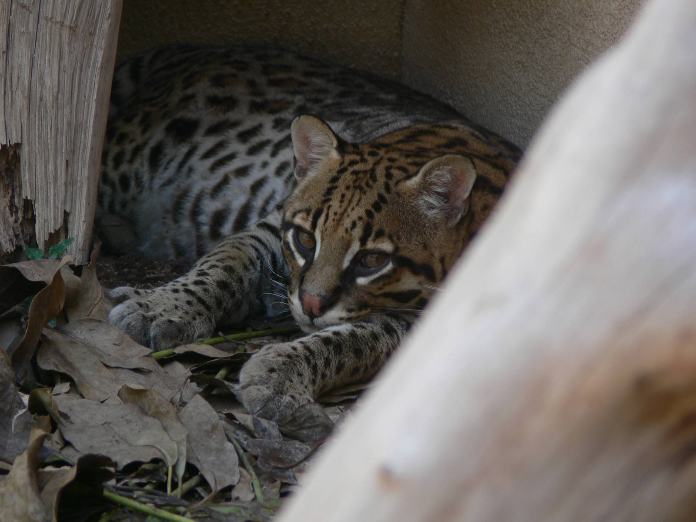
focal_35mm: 420
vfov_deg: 3.5
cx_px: 348
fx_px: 8445
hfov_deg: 4.7
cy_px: 261
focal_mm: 88.8
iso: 80
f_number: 4
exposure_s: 1/80
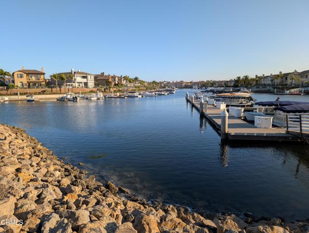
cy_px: 116
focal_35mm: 24
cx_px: 154
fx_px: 215
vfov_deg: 56.9
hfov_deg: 71.5
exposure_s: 1/6098
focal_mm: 6.9
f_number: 1.68
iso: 22
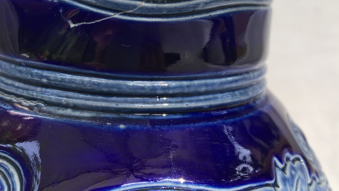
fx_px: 449
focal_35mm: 50
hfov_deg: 41.3
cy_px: -16
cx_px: 175
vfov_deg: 22.7
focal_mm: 4.15
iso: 25
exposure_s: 1/146
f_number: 2.2
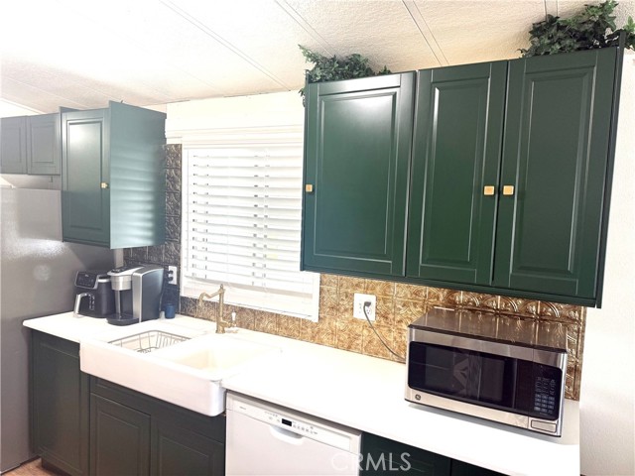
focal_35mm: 24
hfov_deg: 71.6
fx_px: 440
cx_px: 318
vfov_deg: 56.8
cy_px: 238
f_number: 1.78
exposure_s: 1/60
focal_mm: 6.76
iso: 125
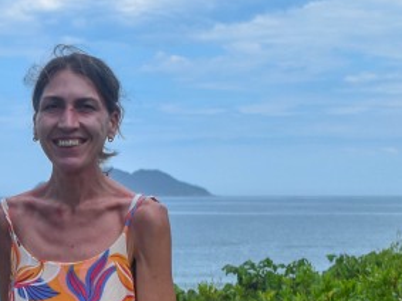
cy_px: 351
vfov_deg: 11.0
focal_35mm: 132
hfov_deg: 14.1
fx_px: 1532
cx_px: -176
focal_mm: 24
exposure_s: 1/1600
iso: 400
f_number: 7.1
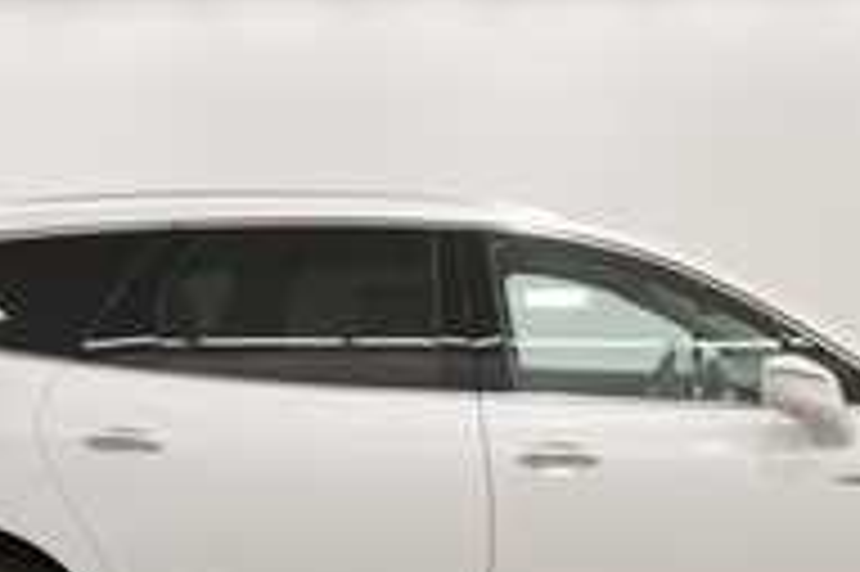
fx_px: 1050
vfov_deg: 29.2
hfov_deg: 44.4
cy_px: 520
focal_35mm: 44
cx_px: 495
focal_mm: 14
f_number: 5
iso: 720
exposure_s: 1/250
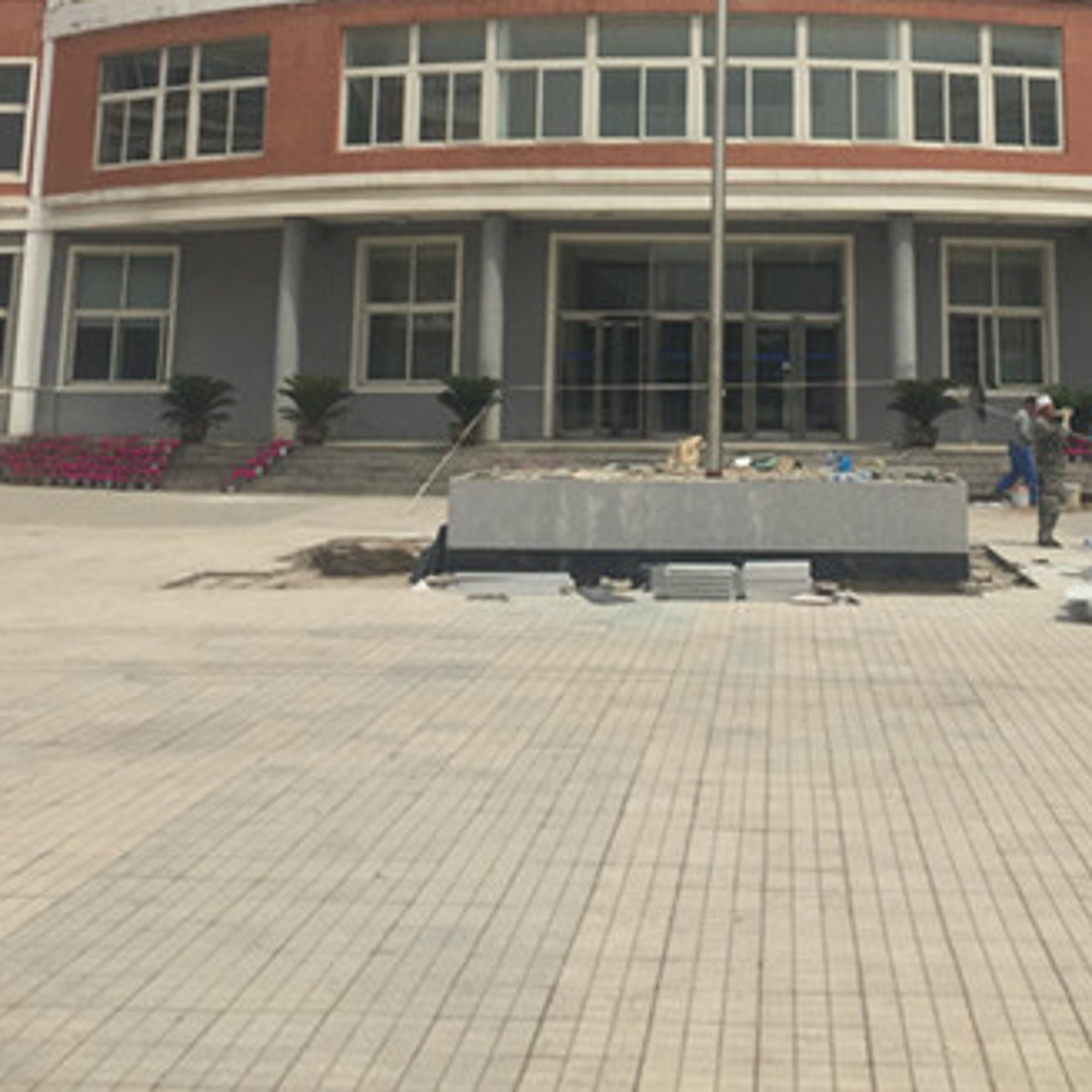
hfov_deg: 32.6
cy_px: -7
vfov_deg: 30.4
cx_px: 706
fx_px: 1856
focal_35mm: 52
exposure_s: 1/3597
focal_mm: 4.15
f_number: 2.2
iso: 32
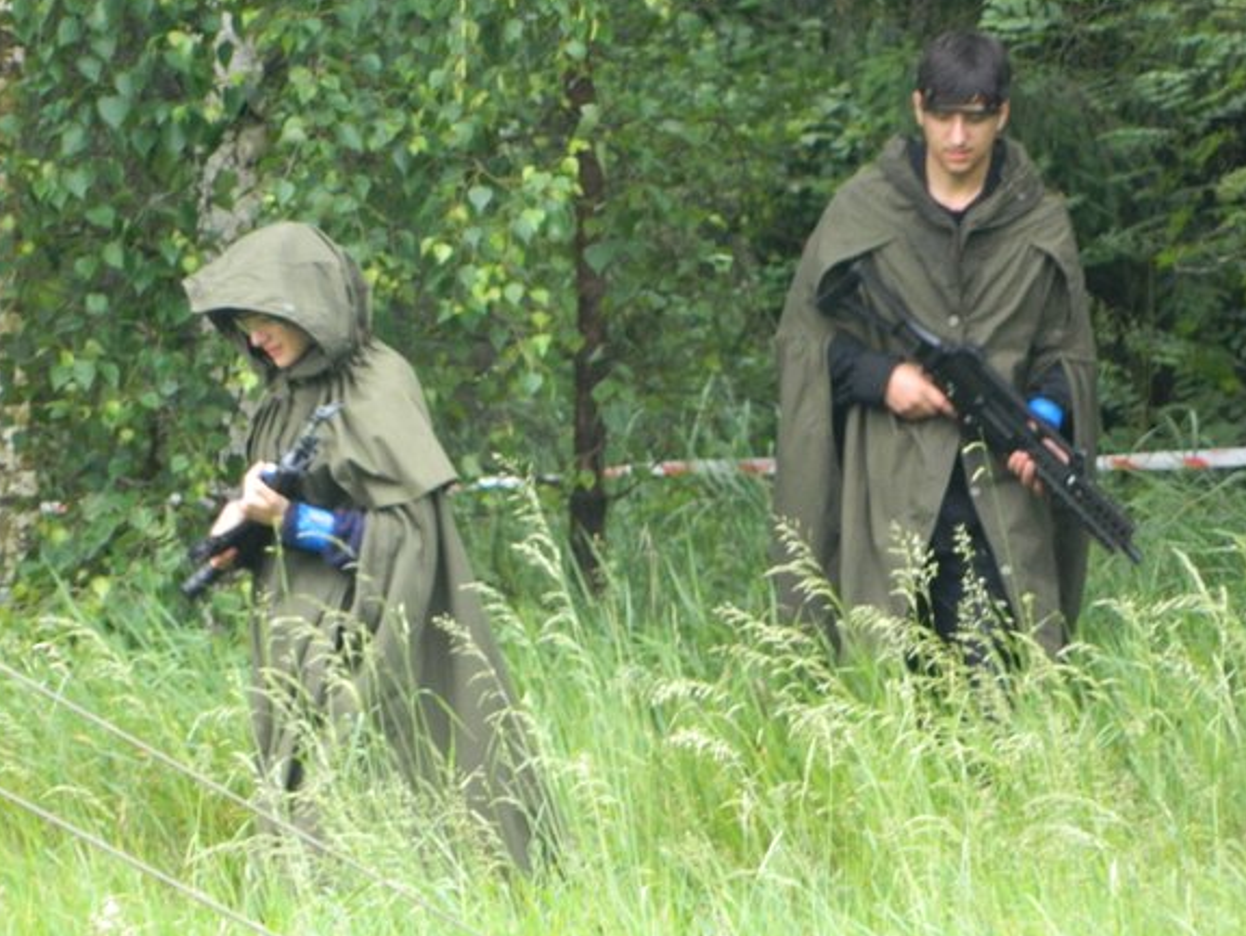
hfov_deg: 3.3
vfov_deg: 2.5
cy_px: 479
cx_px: 605
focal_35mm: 593
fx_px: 21358
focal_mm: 94.5
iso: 400
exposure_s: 1/125
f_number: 5.8
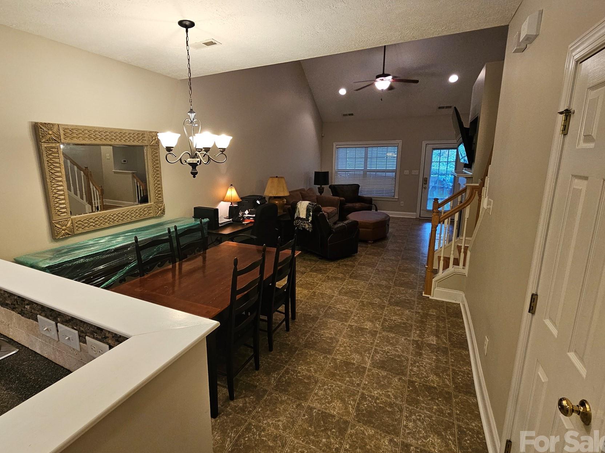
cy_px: 220
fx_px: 280
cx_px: 268
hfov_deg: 94.1
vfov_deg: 78.1
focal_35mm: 16
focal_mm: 2.2
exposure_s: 1/60
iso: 200
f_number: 2.2
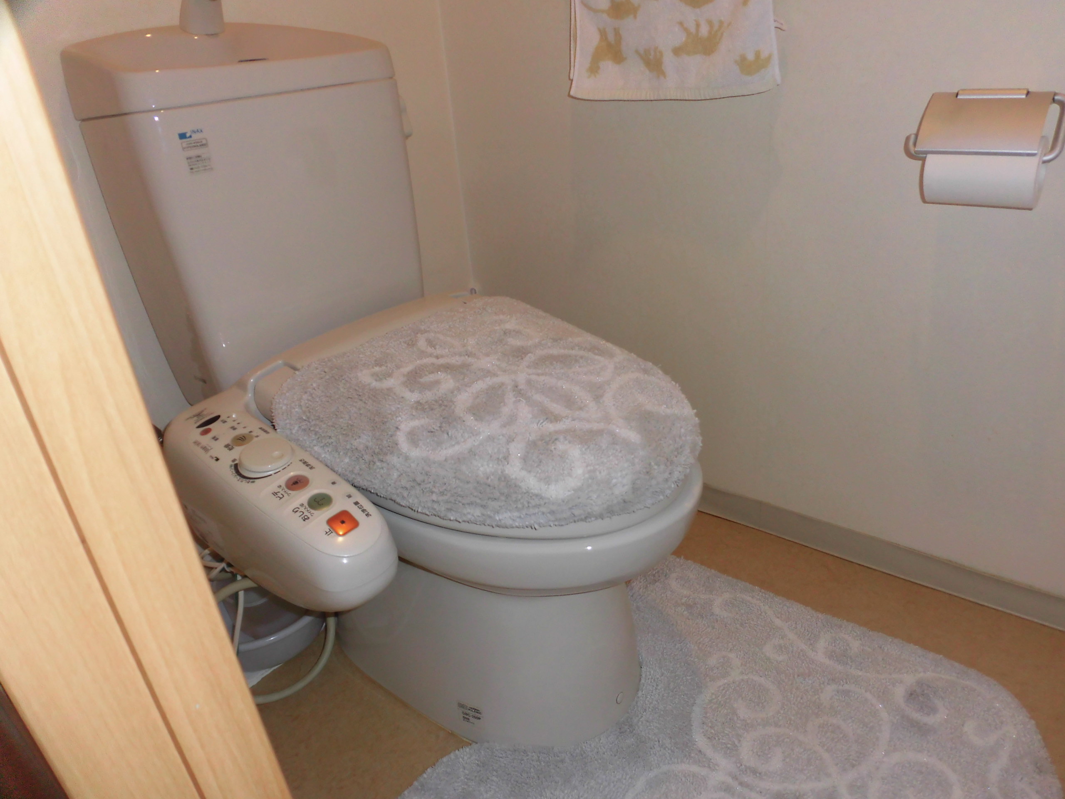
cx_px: 532
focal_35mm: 24
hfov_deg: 71.6
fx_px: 738
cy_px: 400
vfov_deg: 56.8
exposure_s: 1/30
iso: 100
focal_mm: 4.3
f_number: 3.1
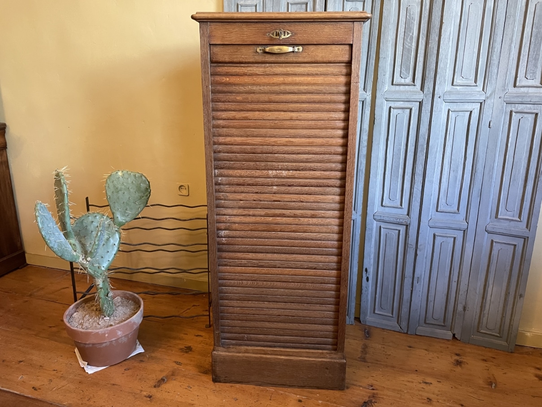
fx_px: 407
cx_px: 271
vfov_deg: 53.1
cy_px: 204
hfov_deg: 67.3
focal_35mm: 26
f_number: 1.6
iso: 400
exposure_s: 1/50
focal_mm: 4.2
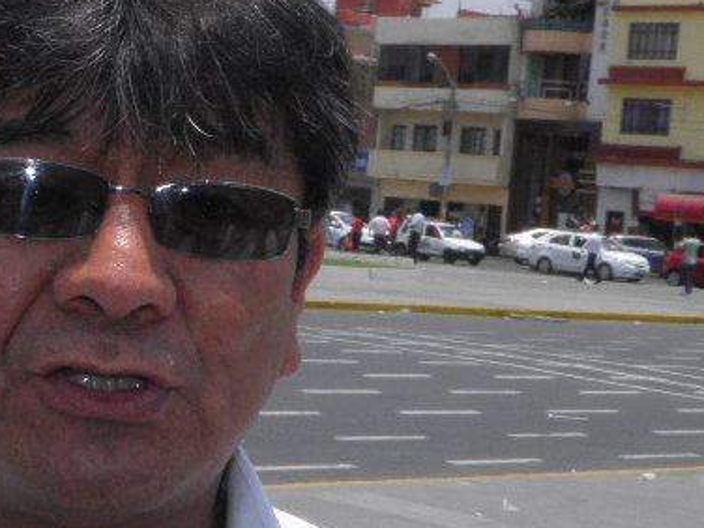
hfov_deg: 18.6
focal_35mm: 102
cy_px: 457
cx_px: -52
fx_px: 2074
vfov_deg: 14.4
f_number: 5.9
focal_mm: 5.5
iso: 50
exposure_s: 1/500
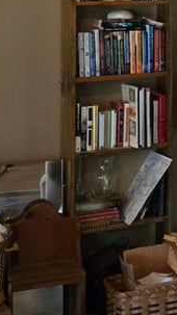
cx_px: 415
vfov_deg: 18.4
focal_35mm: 113
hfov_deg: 9.6
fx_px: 945
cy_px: -10
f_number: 1.8
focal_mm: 5.4
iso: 800
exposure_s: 1/60
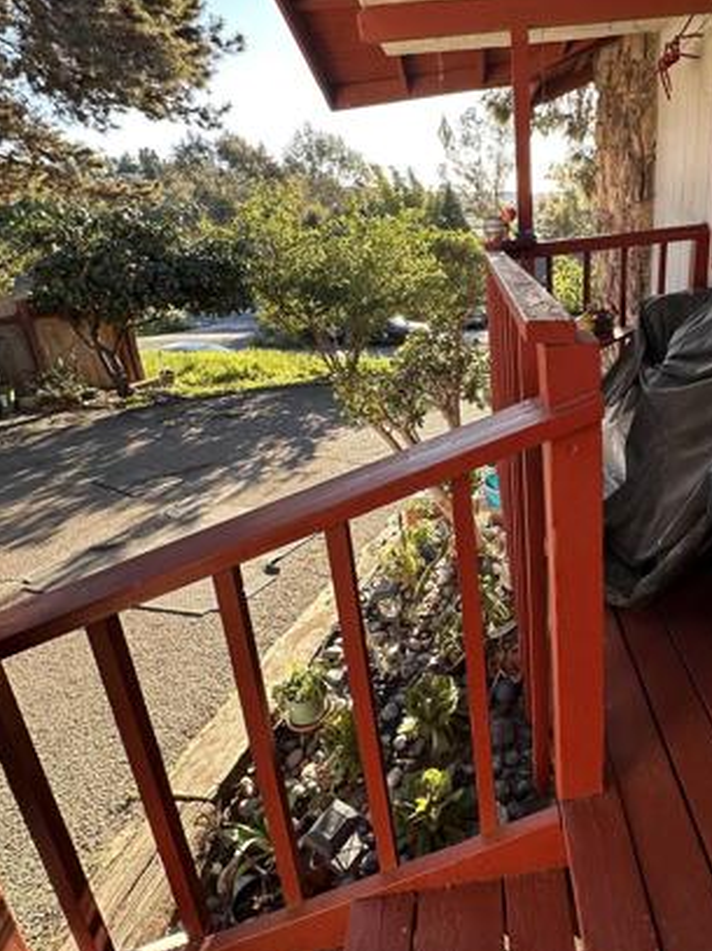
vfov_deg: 75.7
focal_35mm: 22
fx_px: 604
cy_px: 388
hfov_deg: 57.8
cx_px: 537
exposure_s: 1/184
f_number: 2.2
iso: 40
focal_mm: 2.22
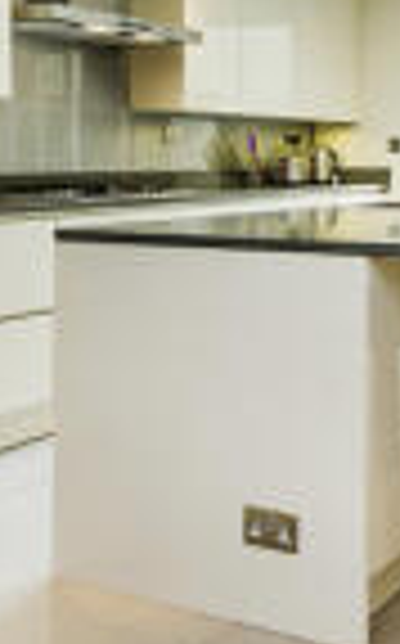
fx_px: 892
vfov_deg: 38.5
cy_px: 155
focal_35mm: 51
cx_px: 449
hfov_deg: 23.6
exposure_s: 1/4
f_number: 9
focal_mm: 10
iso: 100
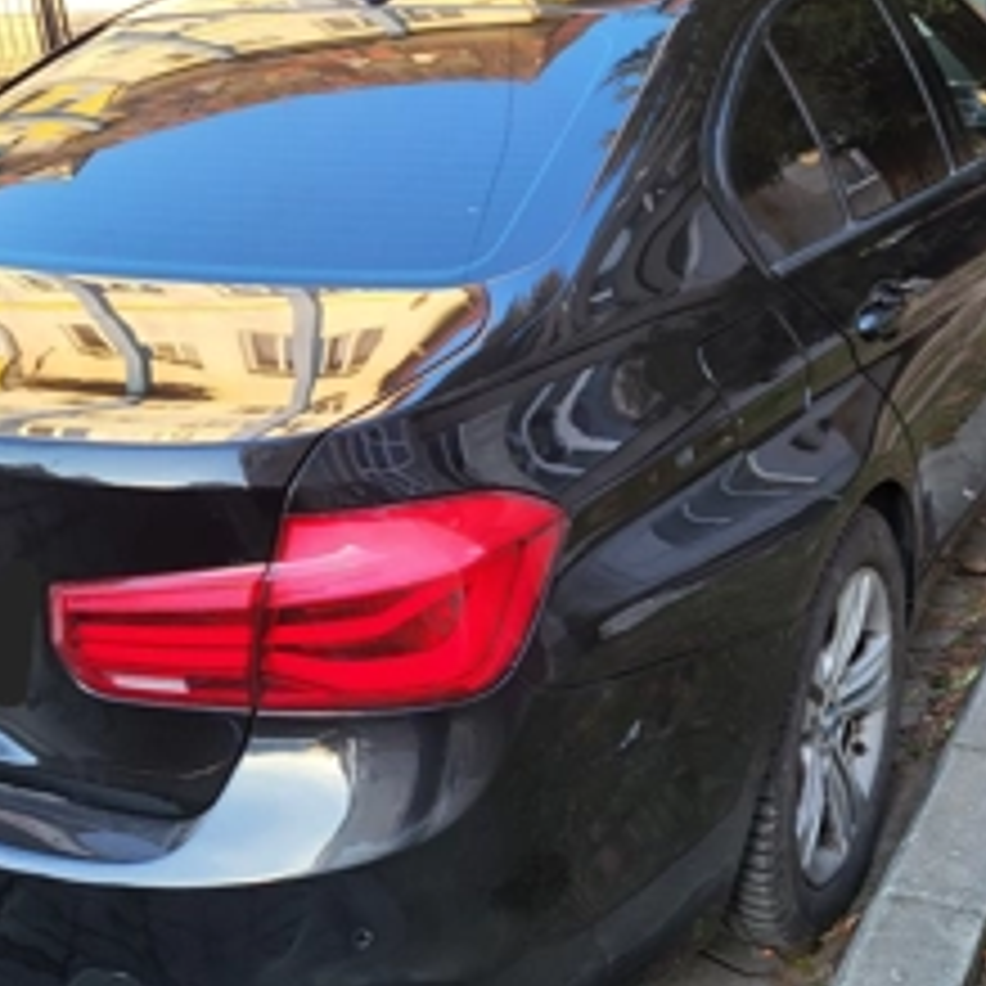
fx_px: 1353
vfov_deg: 40.0
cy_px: 455
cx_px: 522
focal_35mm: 42
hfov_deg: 40.0
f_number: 1.8
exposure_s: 1/100
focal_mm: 5.4
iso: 50
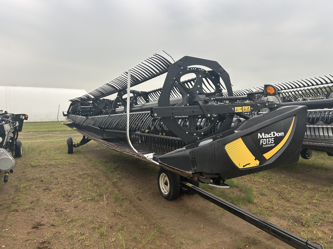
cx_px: 166
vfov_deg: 53.1
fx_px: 250
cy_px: 124
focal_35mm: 26
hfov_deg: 67.3
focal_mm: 5.7
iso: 50
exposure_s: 1/558
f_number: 1.5
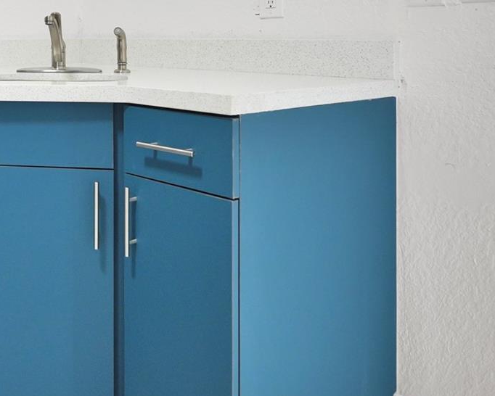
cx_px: 9
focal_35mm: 44
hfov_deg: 37.8
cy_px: 27
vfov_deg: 32.2
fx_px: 645
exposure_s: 1/125
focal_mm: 20
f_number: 4
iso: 400
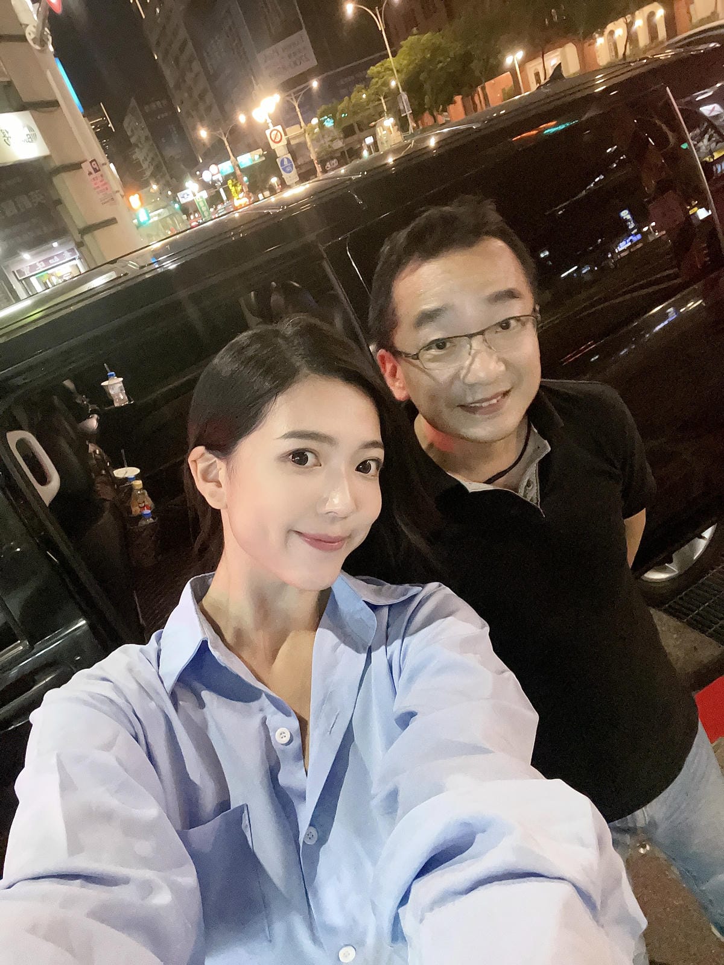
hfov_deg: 58.9
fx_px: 641
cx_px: 362
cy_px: 482
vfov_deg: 73.9
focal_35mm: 23
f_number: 2.2
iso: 1000
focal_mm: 2.71
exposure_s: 1/17
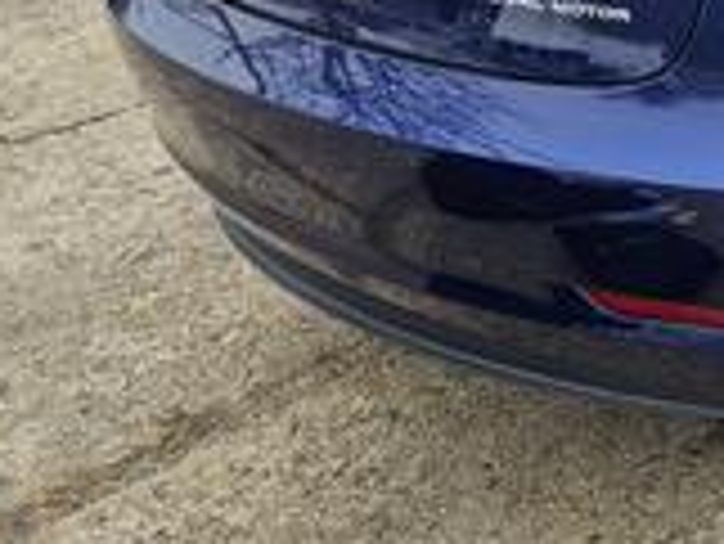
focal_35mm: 72
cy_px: -27
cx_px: 1075
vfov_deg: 19.7
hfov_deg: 22.4
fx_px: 1507
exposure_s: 1/138
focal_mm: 6.3
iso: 10
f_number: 1.7
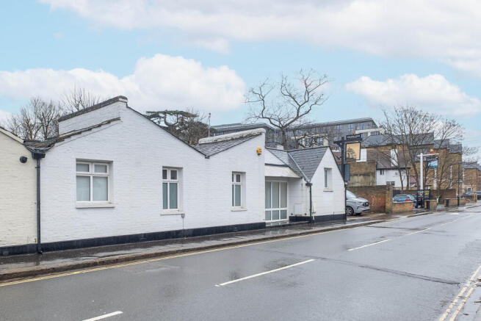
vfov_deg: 77.4
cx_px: 240
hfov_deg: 100.4
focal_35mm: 15
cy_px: 160
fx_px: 200
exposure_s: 1/60
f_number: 5.6
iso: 320
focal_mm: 10
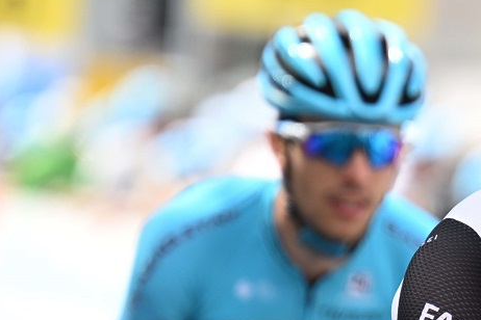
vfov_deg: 1.3
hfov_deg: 2.0
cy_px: 357
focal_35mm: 1039
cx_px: 556
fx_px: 13881
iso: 720
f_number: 5.6
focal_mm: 400
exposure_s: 1/1000
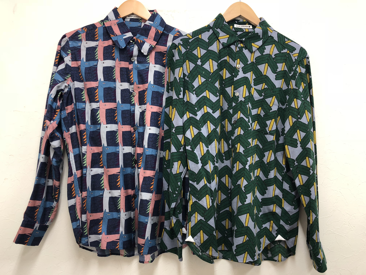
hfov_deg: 61.7
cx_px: 183
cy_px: 138
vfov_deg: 48.2
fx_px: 307
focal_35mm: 29
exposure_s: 1/24
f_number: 1.8
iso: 40
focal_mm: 3.99
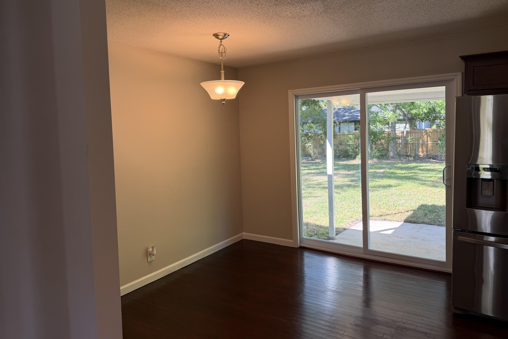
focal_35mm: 25
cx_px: 254
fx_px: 353
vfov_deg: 51.2
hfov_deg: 71.5
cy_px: 150
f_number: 1.78
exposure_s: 1/193
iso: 125
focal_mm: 6.76
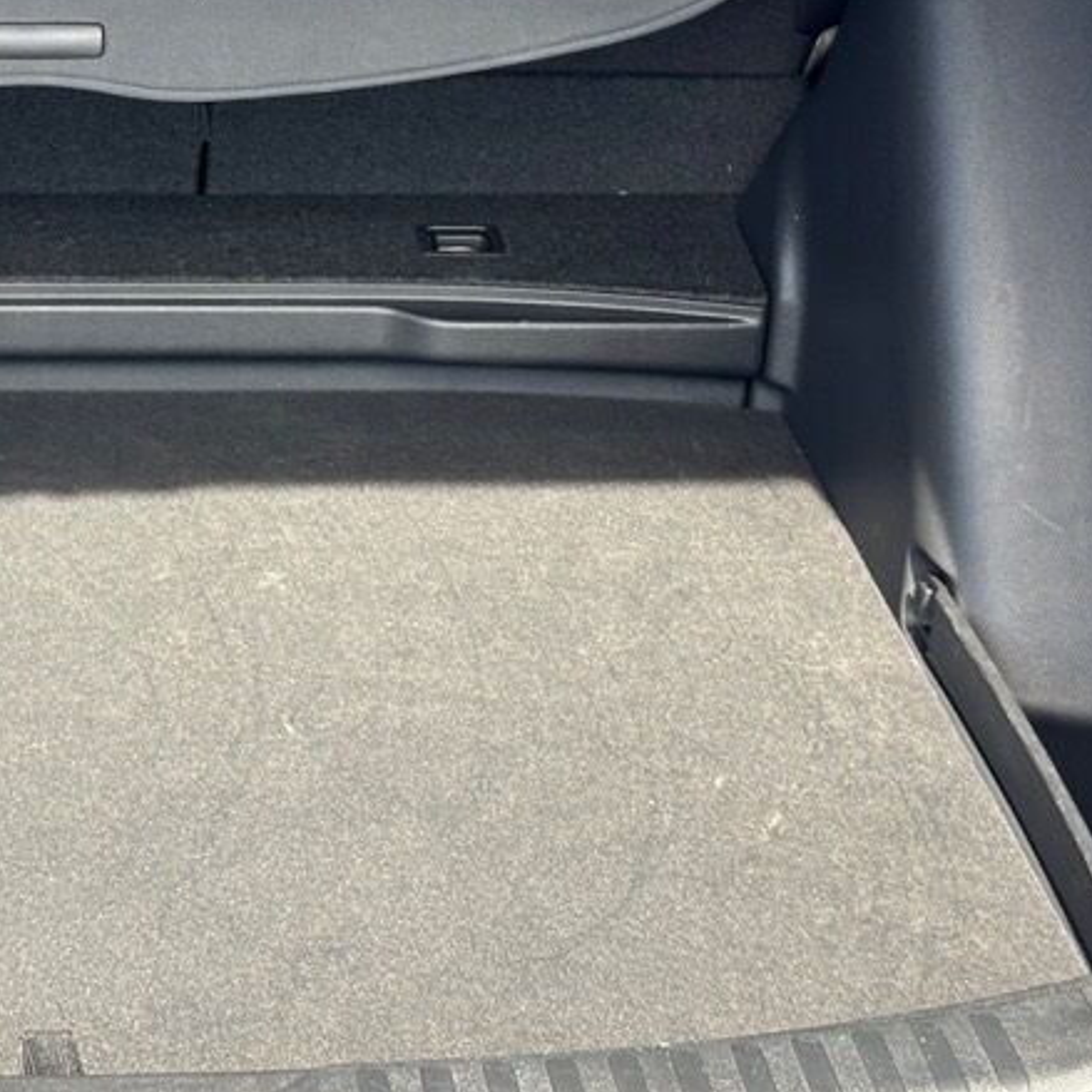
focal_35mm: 99
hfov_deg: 17.3
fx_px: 3533
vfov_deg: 17.4
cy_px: 224
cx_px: 72
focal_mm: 6.76
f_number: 1.78
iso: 64
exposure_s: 1/292
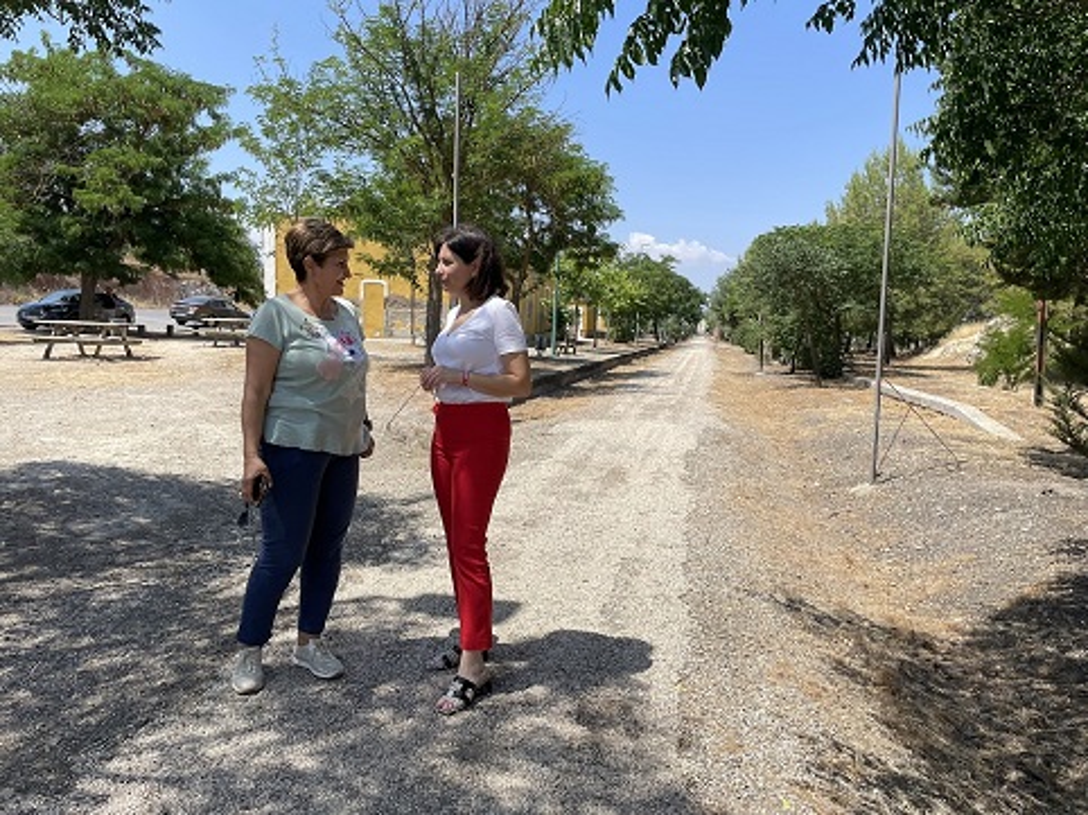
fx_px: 817
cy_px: 408
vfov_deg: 53.0
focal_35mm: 26
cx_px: 544
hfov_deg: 67.3
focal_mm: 4.2
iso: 32
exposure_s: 1/2882
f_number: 1.6
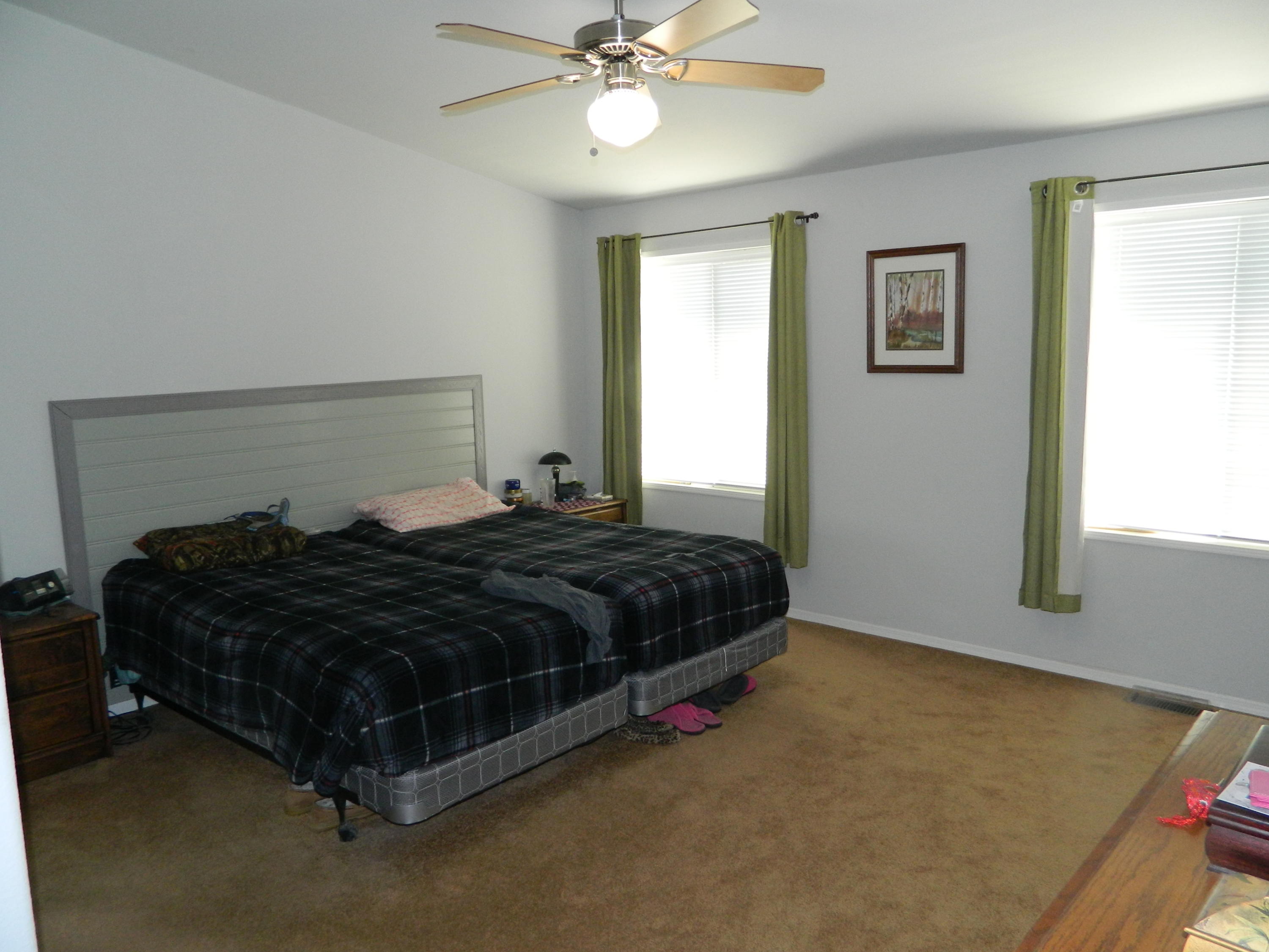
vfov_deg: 54.9
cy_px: 476
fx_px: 916
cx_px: 634
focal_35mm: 25
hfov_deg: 69.4
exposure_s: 1/30
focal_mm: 4.5
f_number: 3.1
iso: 200
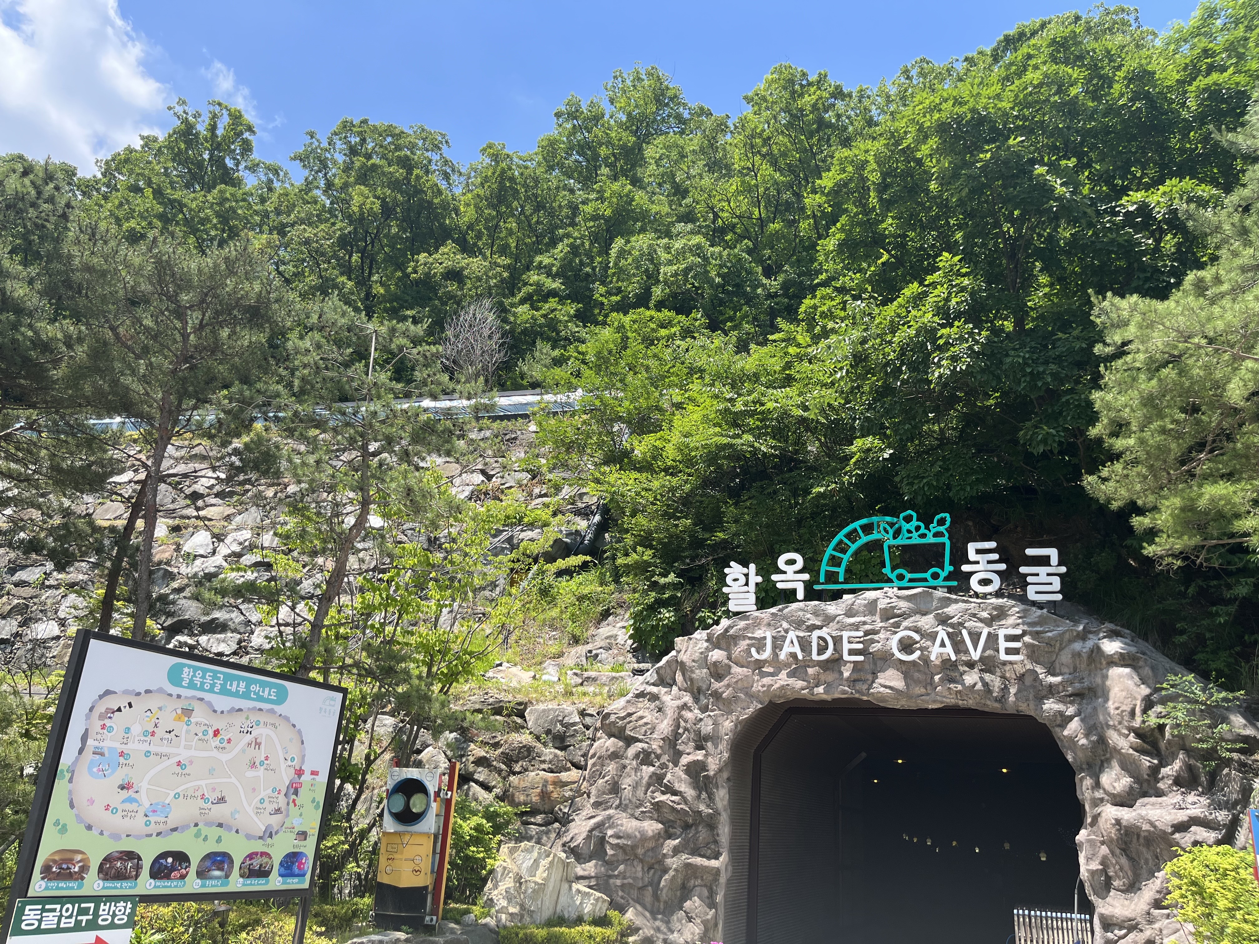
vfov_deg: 53.1
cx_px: 630
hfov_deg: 67.3
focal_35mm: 26
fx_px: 946
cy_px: 472
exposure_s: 1/1623
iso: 50
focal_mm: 5.1
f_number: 1.6
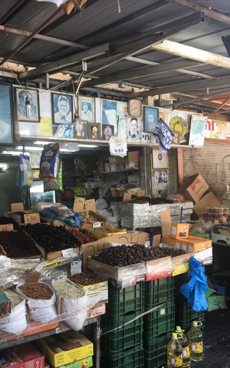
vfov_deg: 61.2
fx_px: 311
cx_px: 98
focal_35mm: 31
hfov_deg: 40.5
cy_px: 185
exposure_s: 1/100
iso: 40
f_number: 2.2
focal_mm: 4.15
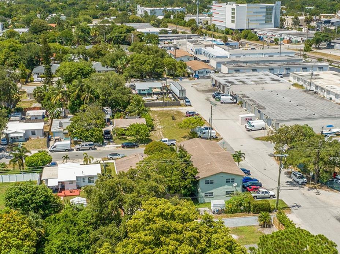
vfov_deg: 27.1
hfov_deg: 36.2
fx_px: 520
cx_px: 182
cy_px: 190
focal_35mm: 53
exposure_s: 1/640
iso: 100
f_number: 2.8
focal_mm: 12.29
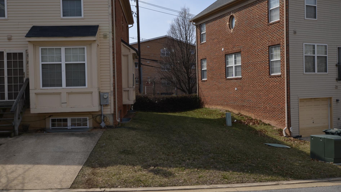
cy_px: 92
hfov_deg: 58.0
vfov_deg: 34.7
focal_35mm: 34
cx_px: 158
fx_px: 307
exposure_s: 1/200
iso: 100
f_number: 9
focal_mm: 20
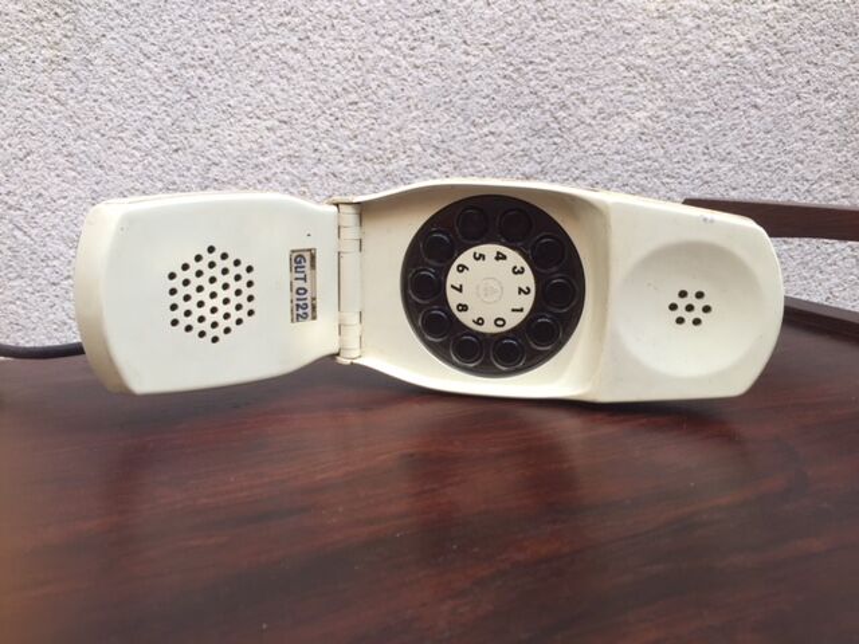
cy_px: 322
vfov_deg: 48.2
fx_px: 720
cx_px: 430
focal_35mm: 29
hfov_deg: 61.7
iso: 40
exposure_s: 1/100
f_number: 2.2
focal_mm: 4.15
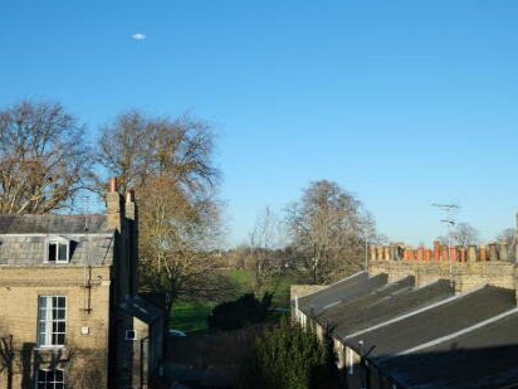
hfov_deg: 46.7
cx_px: 234
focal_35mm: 40
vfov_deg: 36.0
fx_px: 599
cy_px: 193
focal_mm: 24
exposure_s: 1/850
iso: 320
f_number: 5.6
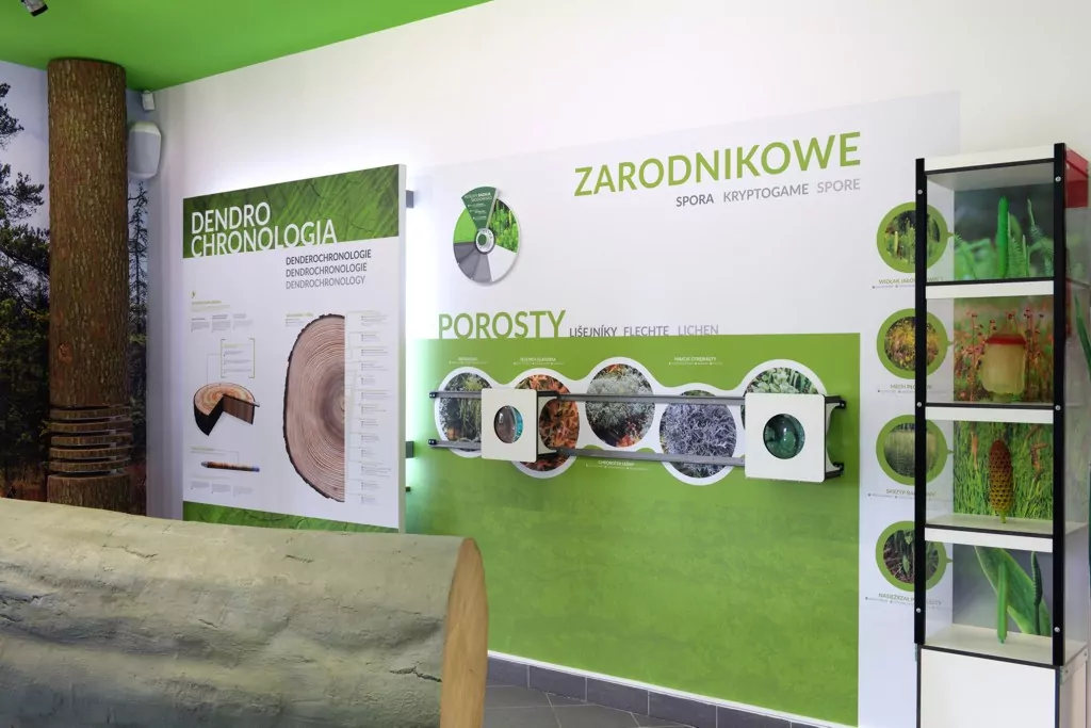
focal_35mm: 35
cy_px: 364
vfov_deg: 37.9
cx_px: 546
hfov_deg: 54.4
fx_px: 1061
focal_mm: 35
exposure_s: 1/2.5
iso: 200
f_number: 11
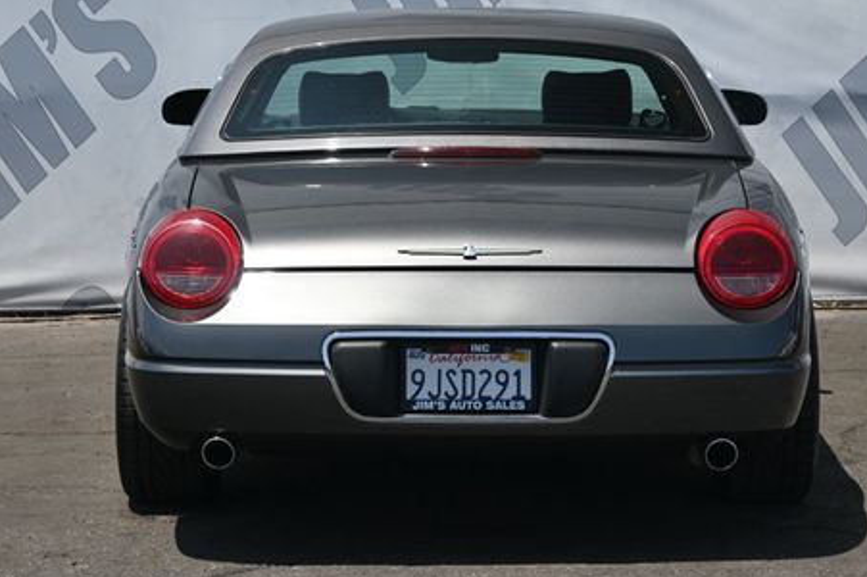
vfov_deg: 13.9
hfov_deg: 20.8
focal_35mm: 98
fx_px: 2358
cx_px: 459
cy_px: 210
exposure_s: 1/250
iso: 100
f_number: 6
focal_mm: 46
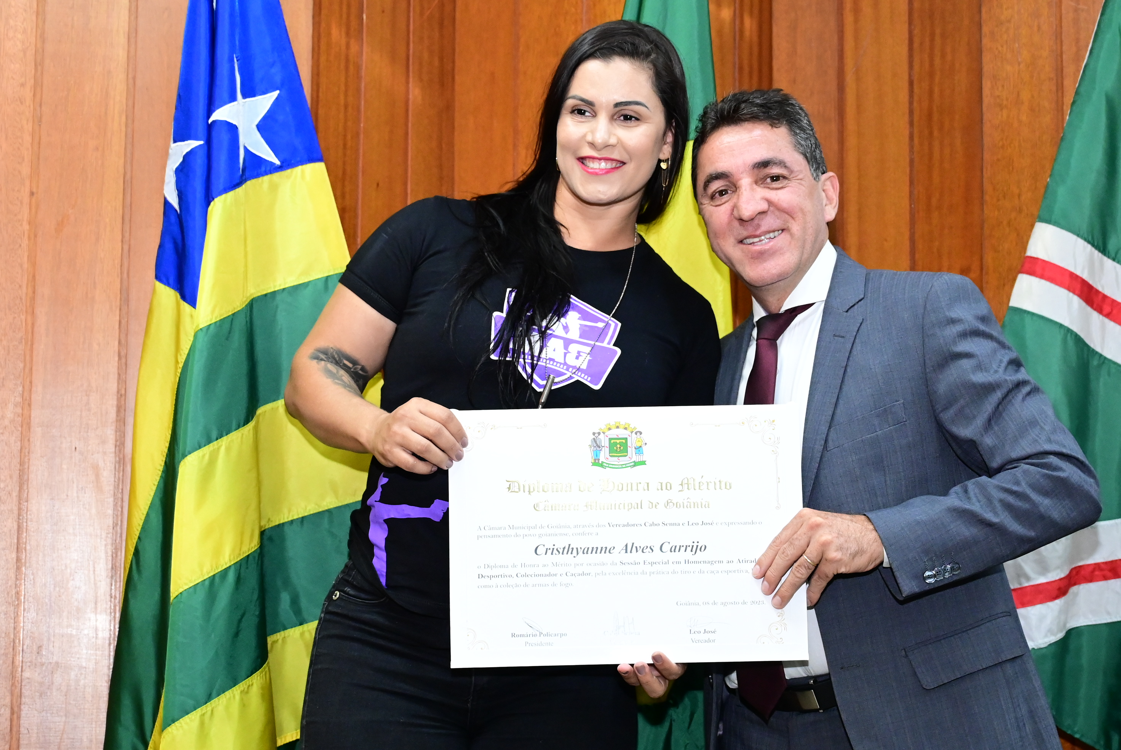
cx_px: 560
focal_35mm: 75
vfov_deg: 18.2
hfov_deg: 27.0
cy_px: 375
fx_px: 2337
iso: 4000
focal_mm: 50
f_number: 4
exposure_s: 1/125
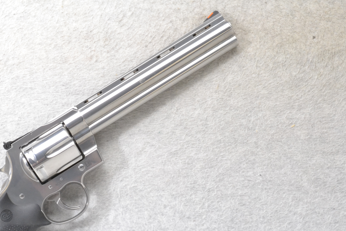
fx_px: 613
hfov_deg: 31.1
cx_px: 98
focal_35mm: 64
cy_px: 158
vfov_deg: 21.2
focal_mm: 29
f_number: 20
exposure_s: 1/60
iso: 3200
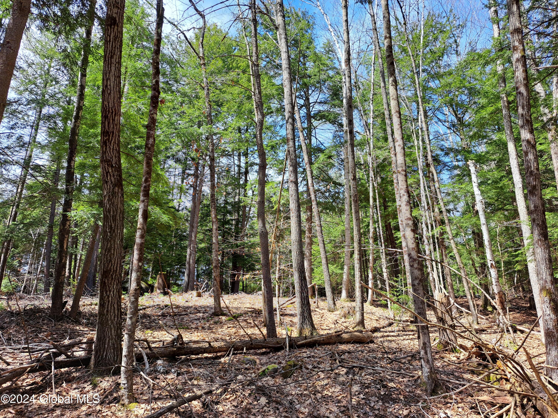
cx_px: 279
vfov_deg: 56.8
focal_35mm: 24
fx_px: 387
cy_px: 209
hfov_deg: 71.6
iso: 50
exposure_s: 1/576
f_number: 1.8
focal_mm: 5.23
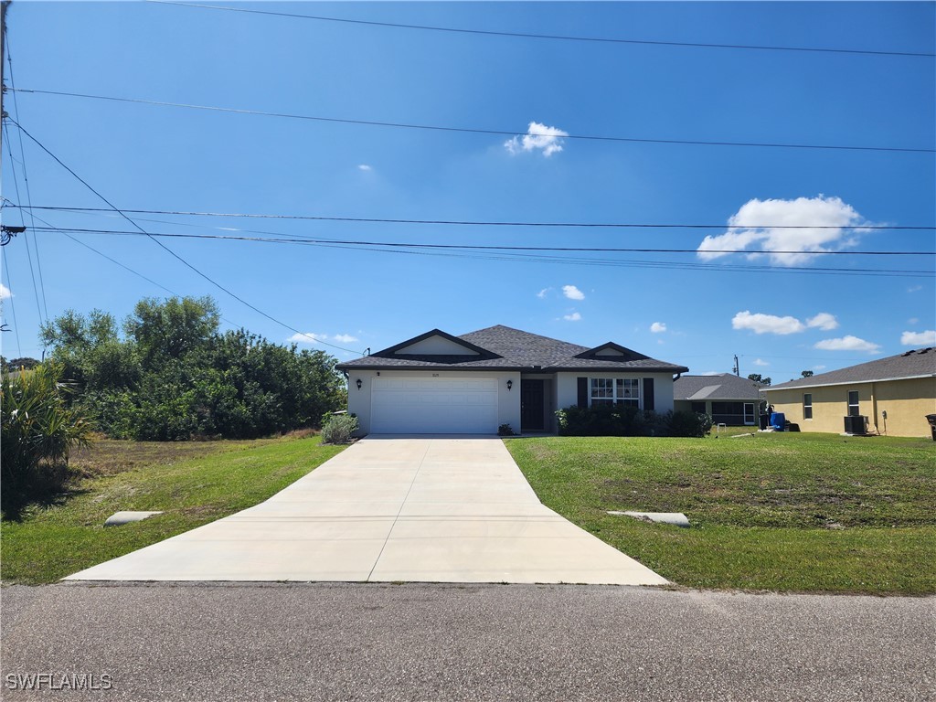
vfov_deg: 58.9
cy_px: 351
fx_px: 622
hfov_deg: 73.9
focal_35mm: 23
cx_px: 468
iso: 12
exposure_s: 1/2094
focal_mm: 6.4
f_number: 1.8
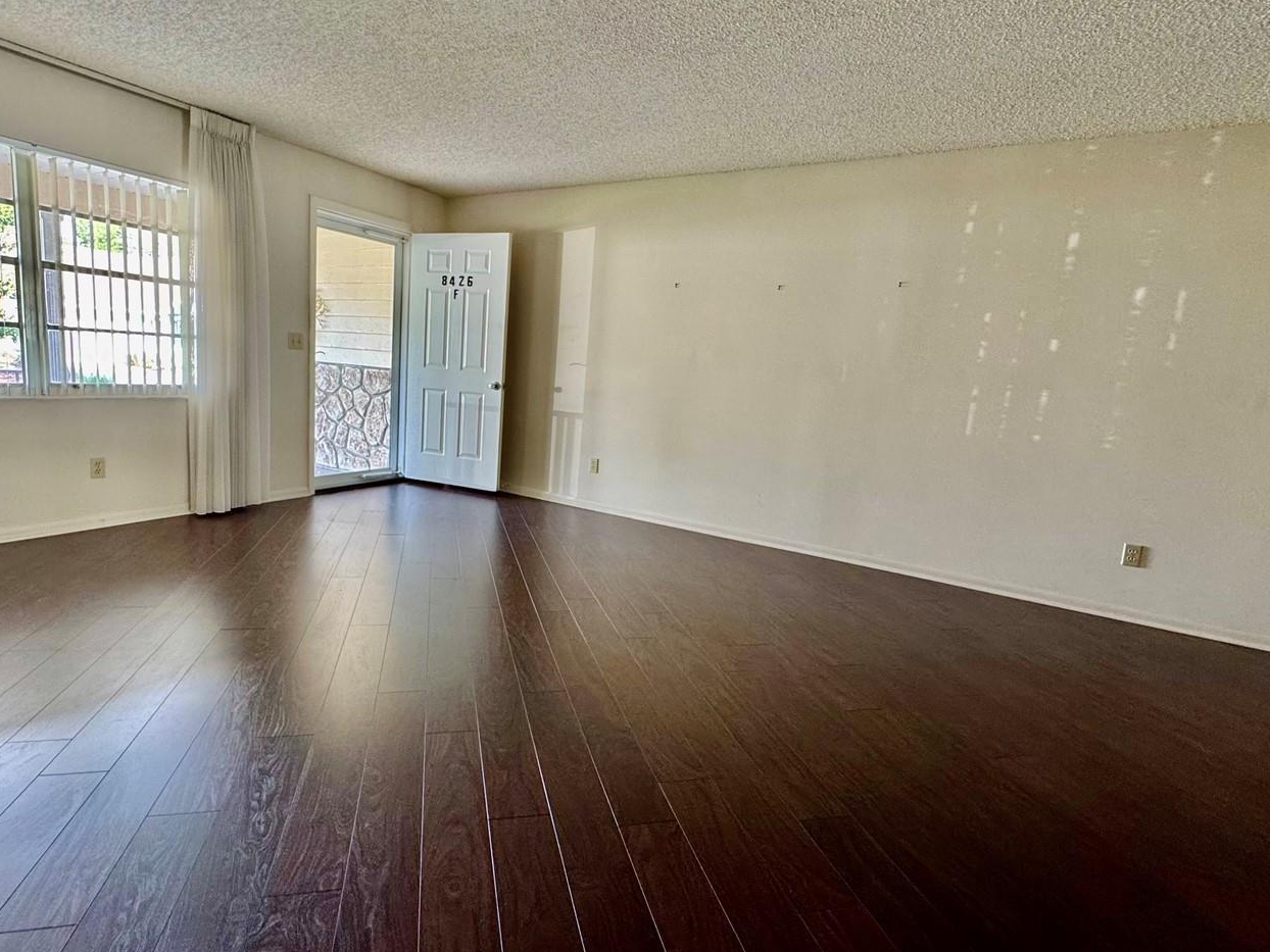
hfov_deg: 87.6
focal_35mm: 18
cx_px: 592
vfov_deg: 71.6
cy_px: 467
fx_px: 660
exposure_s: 1/60
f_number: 2.2
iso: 200
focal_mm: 2.22
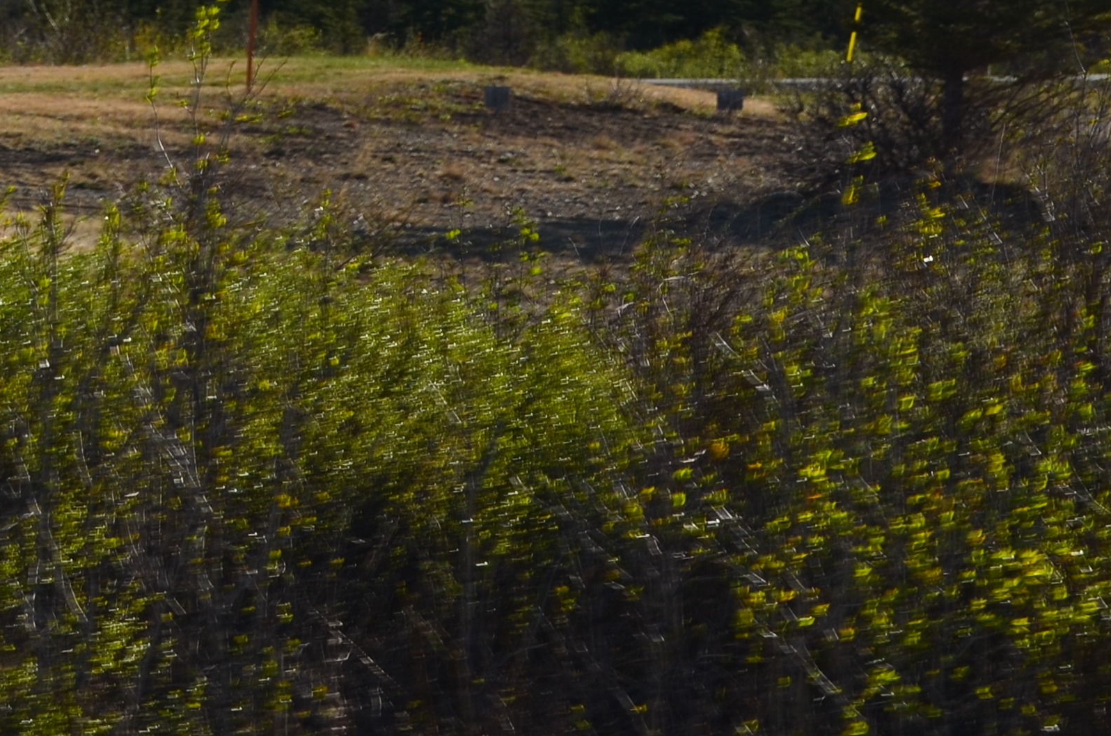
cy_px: -106
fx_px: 5420
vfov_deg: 7.7
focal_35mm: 176
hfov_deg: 11.4
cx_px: -276
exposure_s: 1/160
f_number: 11
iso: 100
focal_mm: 38
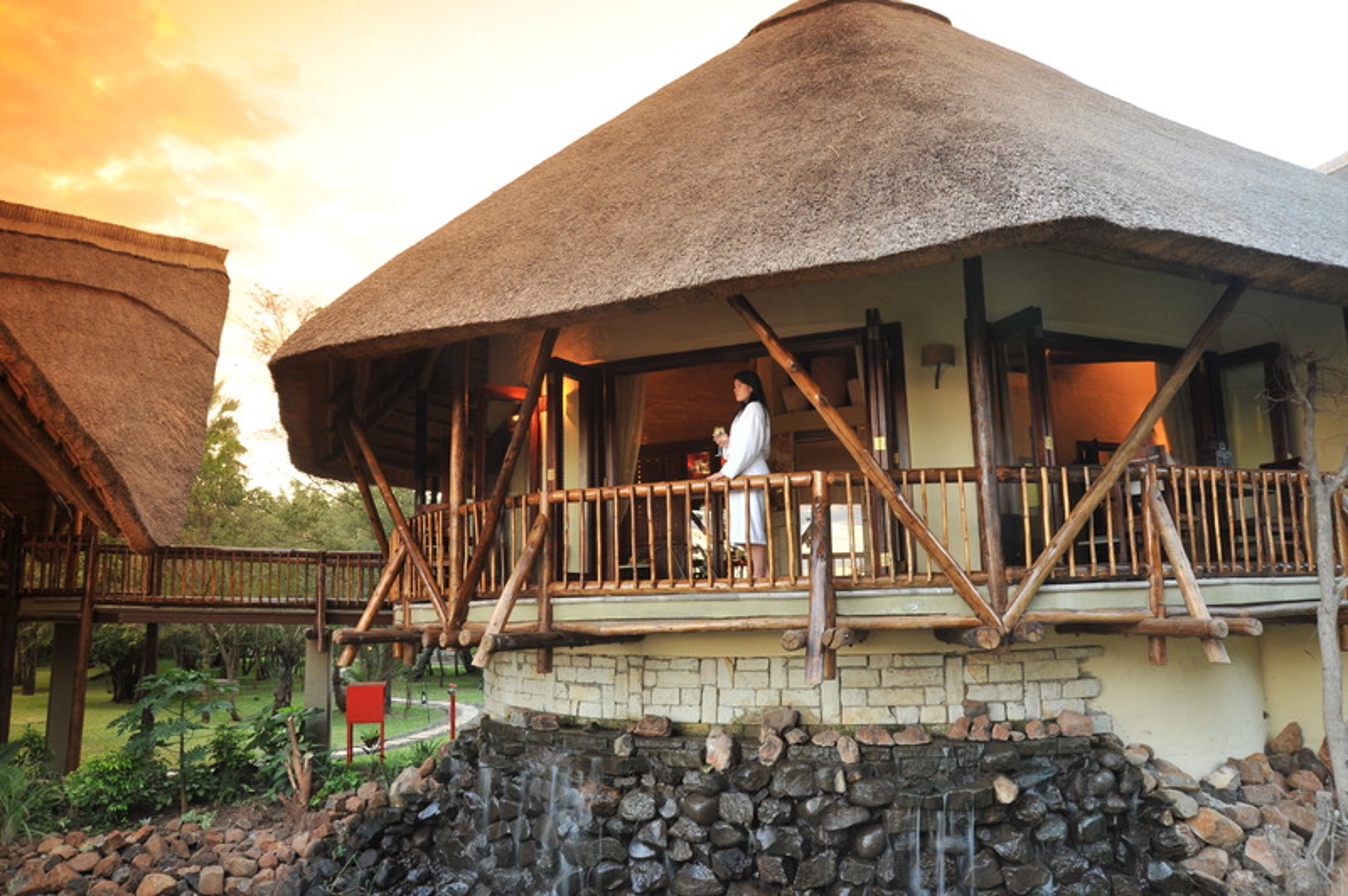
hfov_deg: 73.8
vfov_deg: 53.1
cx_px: 674
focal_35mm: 24
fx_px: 898
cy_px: 448
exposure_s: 1/1.6
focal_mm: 24
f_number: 9
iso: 200
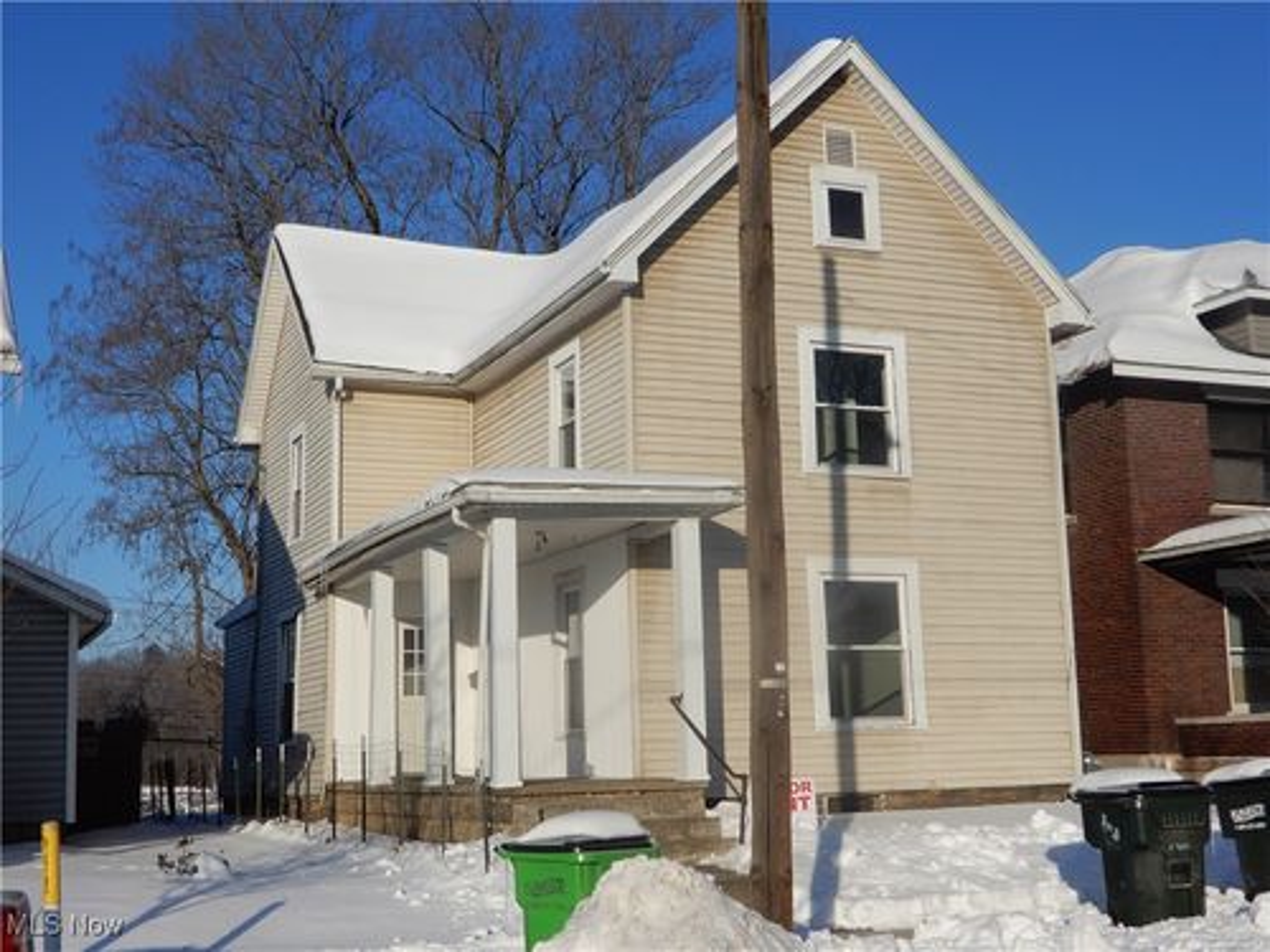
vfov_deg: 32.2
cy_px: 476
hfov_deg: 42.1
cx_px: 635
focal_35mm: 45
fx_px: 1651
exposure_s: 1/1600
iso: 80
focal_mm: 8
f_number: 4
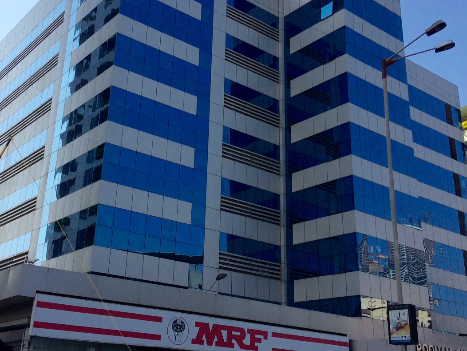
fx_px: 607
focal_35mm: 45
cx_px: 197
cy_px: 143
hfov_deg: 42.0
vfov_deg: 32.1
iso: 32
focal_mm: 4.15
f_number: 2.2
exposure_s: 1/1642
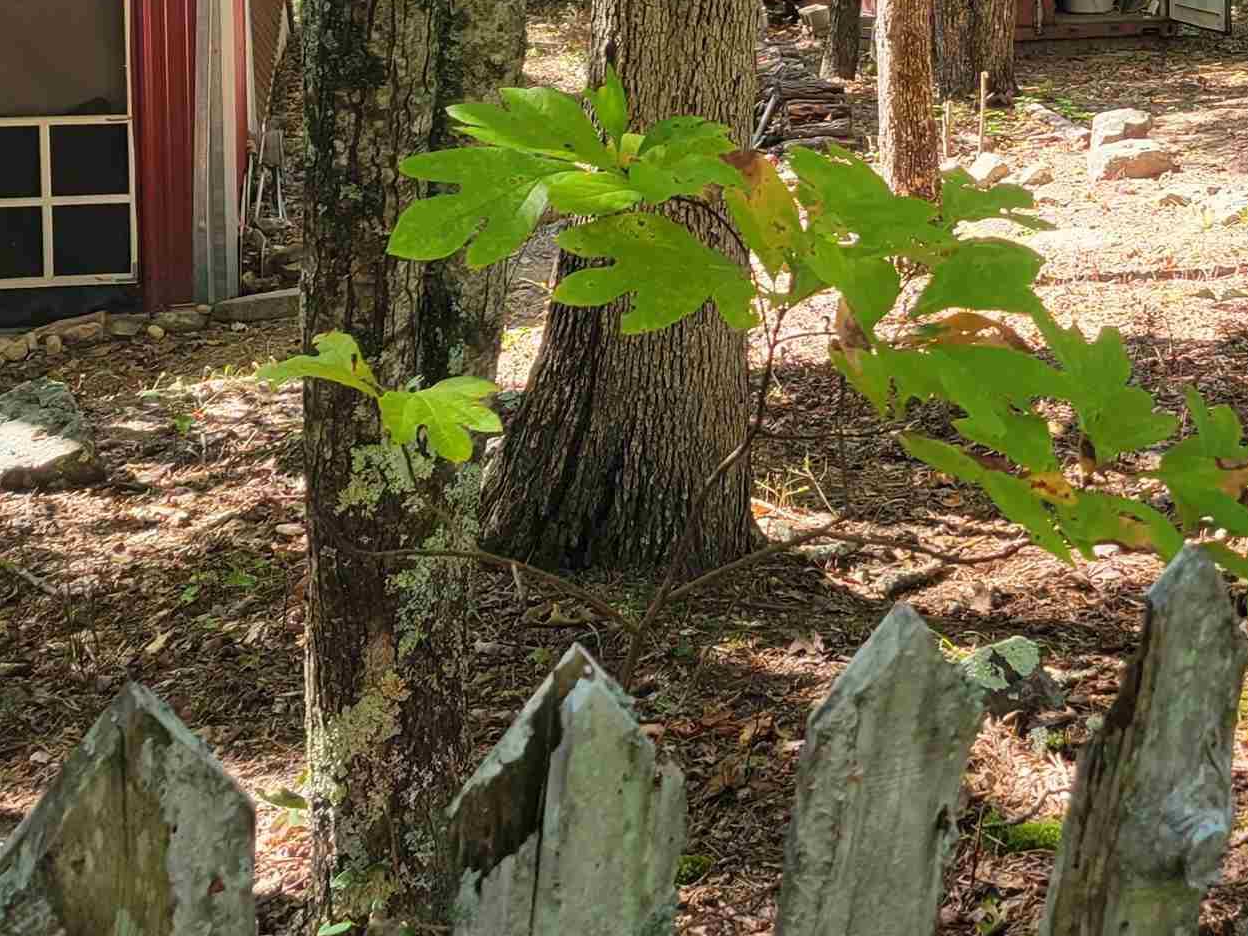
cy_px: -168
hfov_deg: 29.4
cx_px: 1039
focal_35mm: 64
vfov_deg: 21.4
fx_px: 2307
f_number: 1.8
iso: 40
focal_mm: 5.4
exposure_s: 1/161
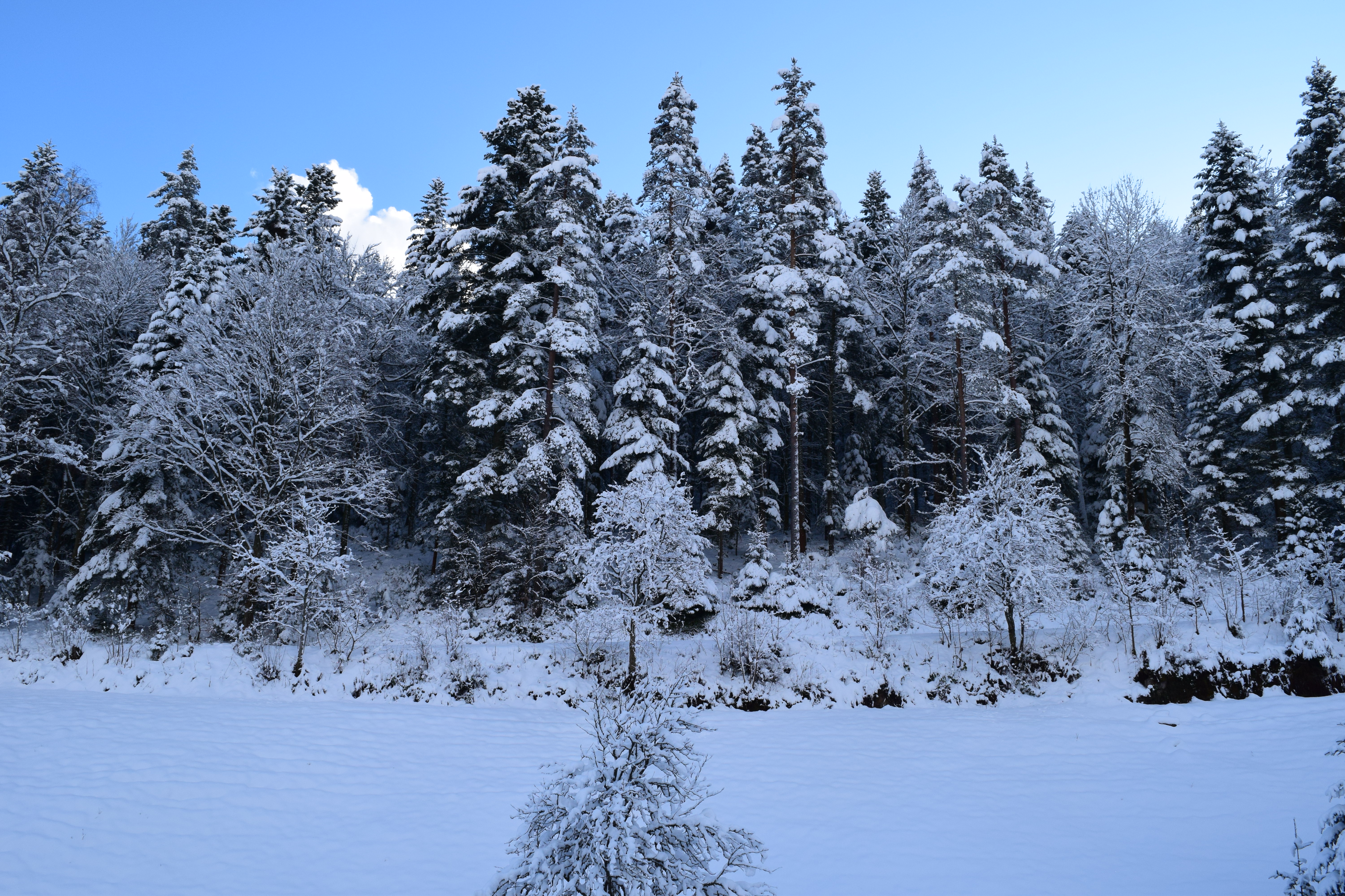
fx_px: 1009
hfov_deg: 67.4
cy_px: 448
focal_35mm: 27
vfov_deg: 47.9
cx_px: 672
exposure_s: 1/320
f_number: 10
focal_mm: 18
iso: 400
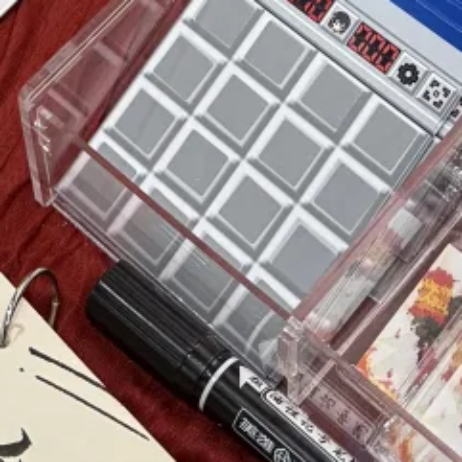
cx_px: 8
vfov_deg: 11.8
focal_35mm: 127
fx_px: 1918
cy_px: -552
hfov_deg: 13.6
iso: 250
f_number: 1.78
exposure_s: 1/50
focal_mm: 6.76
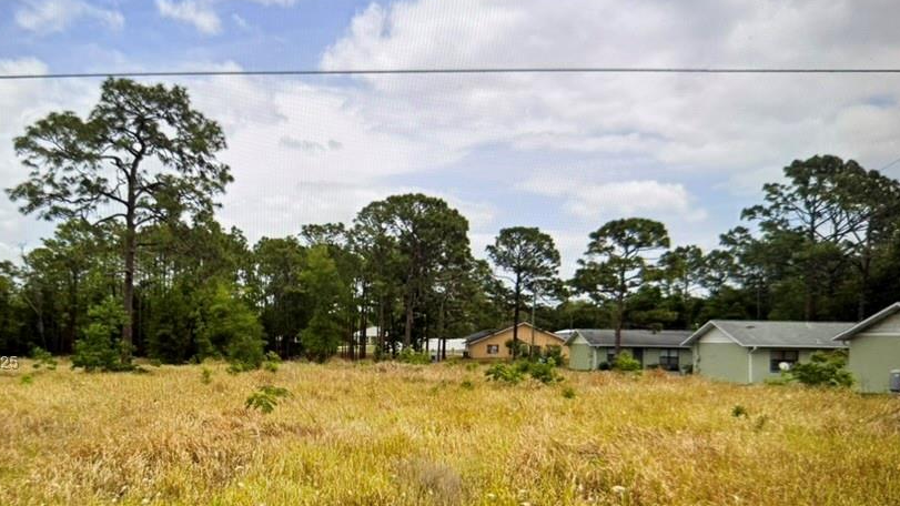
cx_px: 355
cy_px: 364
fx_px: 787
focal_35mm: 33
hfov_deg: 59.0
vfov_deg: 35.0
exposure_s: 1/141
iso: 50
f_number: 1.78
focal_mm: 6.76
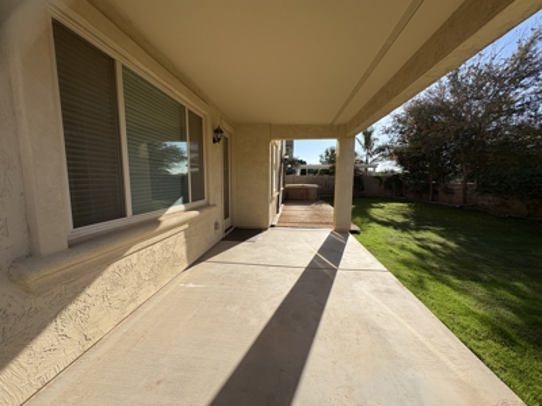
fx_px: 219
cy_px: 203
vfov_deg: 85.7
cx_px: 271
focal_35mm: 14
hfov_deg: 102.1
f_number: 2.2
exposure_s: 1/1709
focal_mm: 2.22
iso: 50
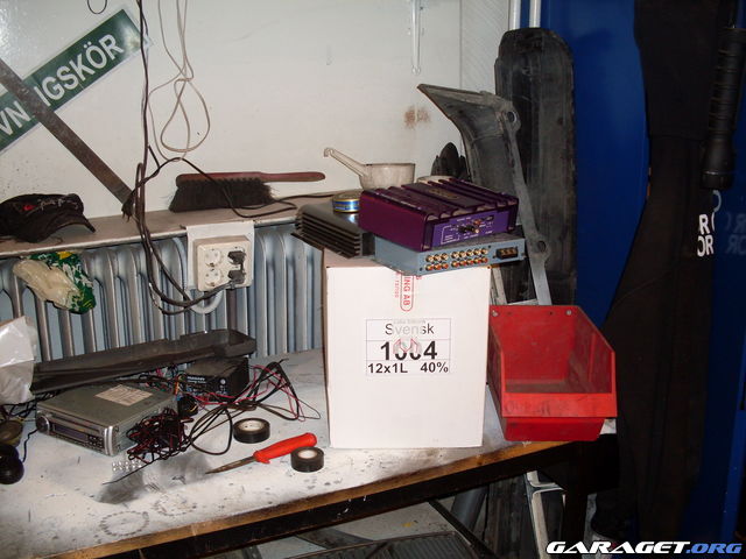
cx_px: 373
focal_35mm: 38
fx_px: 819
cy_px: 280
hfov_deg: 49.0
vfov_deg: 37.7
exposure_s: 1/45
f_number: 2.8
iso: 100
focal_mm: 6.3
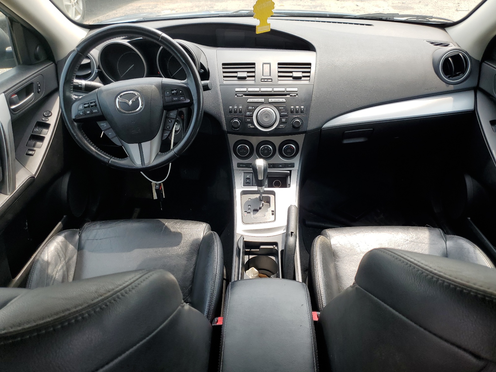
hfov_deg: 67.3
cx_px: 248
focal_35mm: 26
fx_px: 373
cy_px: 186
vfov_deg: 53.1
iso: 50
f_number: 1.5
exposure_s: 1/500
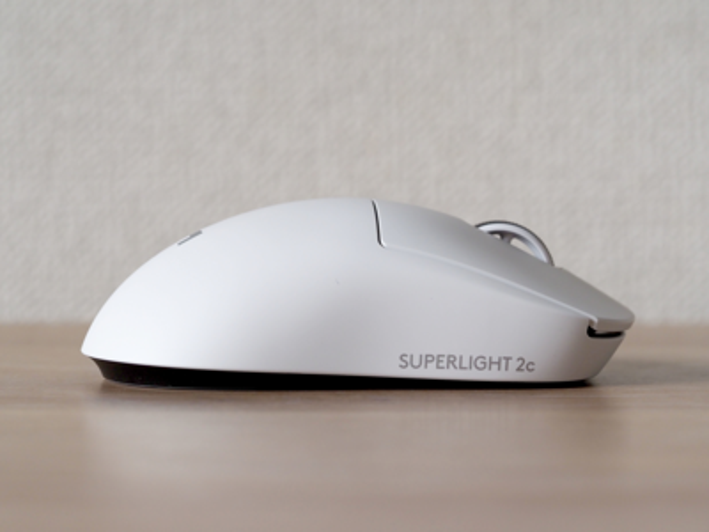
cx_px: 354
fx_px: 2458
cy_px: 266
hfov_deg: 16.4
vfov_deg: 12.3
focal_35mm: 120
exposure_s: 1/125
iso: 640
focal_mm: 60
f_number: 4.5
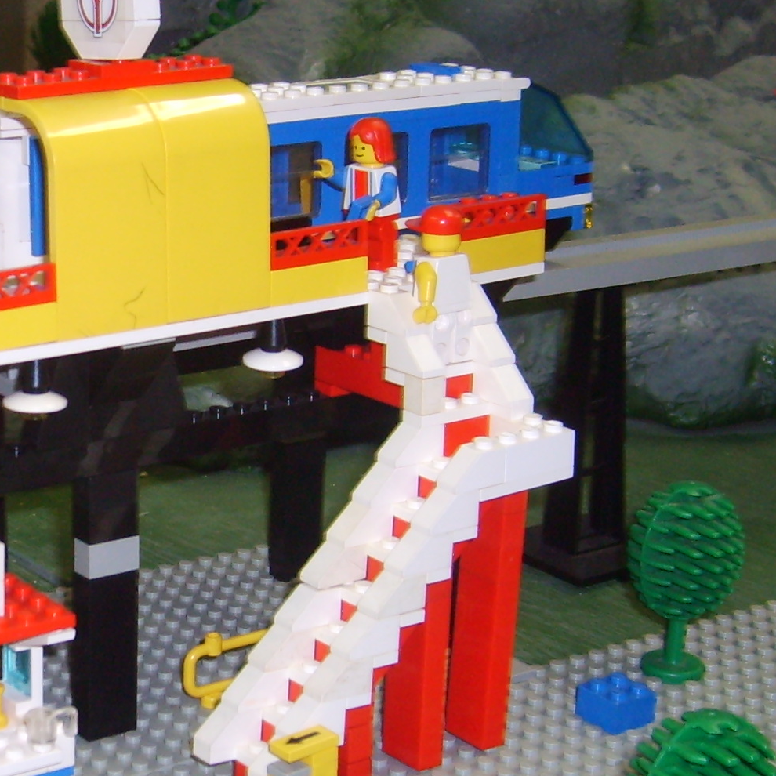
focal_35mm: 80
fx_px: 2029
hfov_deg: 20.9
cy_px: 450
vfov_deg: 21.6
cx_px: -10
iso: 100
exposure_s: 1/45
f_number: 2.8
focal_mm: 5.8
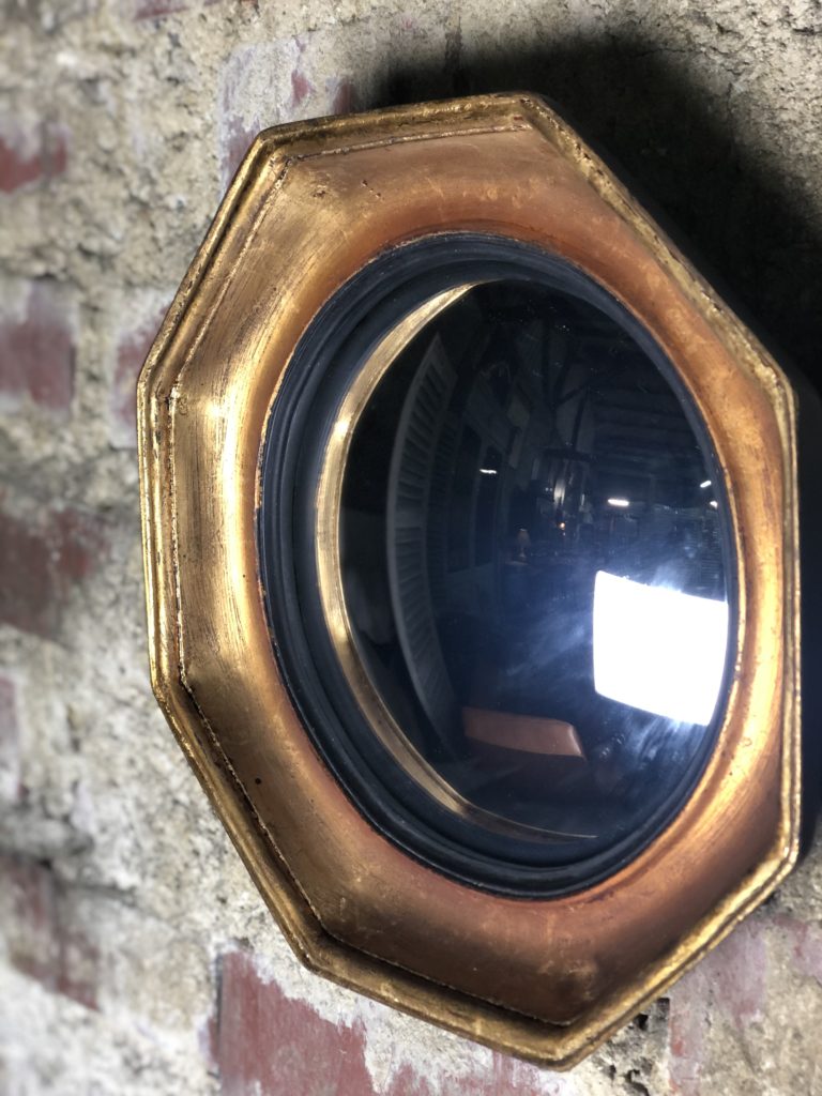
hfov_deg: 28.0
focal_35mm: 52
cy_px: 548
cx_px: 411
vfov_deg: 36.8
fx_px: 1646
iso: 100
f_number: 2.4
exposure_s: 1/33
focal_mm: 6
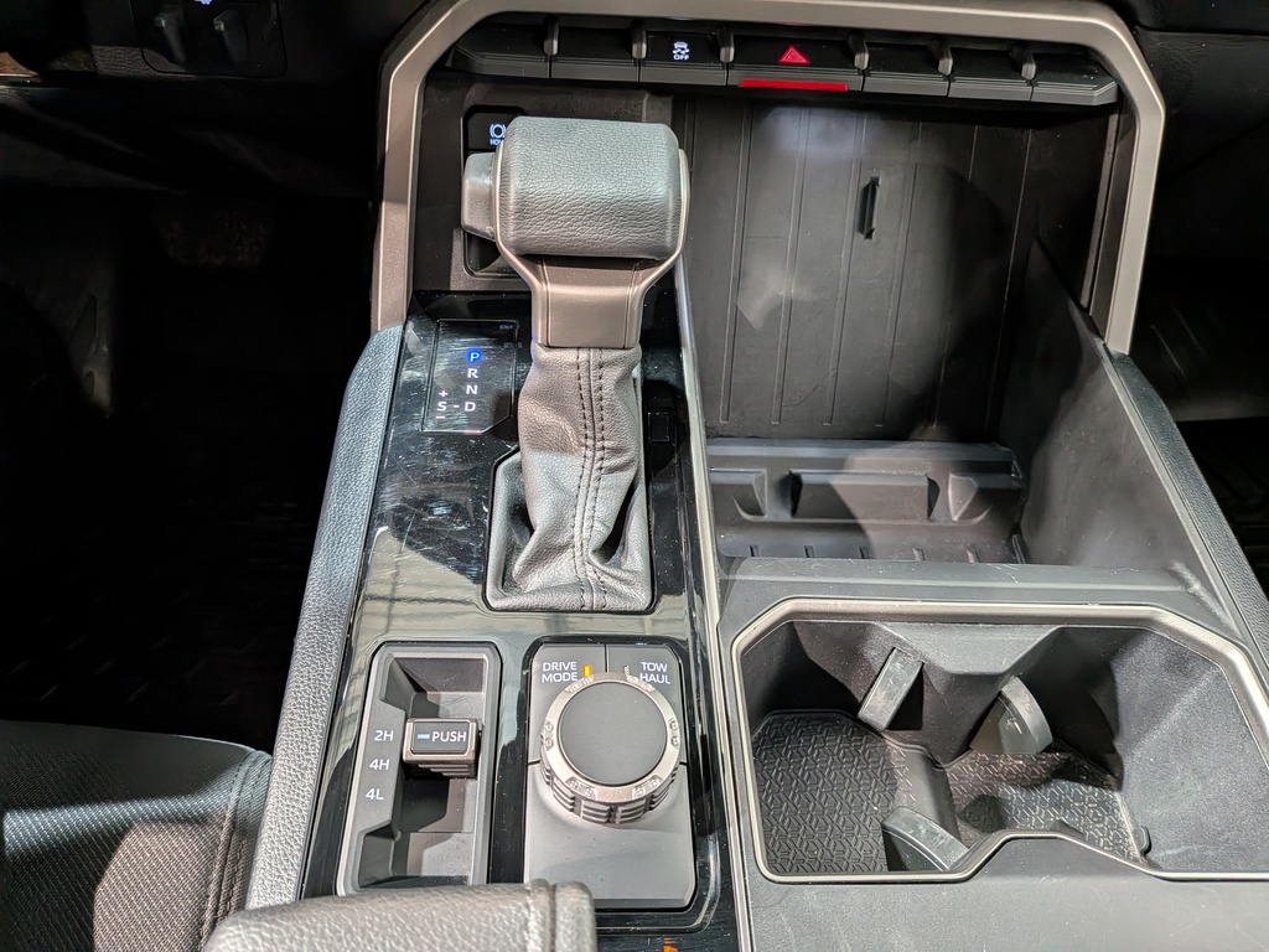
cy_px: 476
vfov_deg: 56.8
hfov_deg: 71.6
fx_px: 880
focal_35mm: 24
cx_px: 634
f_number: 1.7
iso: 52
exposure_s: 1/16.7
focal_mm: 4.53
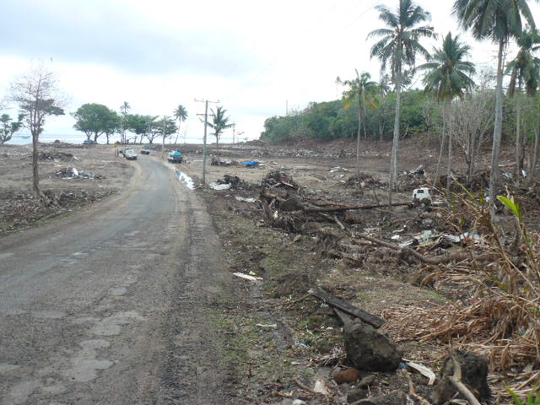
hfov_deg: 51.4
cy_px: 202
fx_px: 562
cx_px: 270
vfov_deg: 39.7
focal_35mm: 36
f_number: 4
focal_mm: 6
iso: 100
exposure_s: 1/125
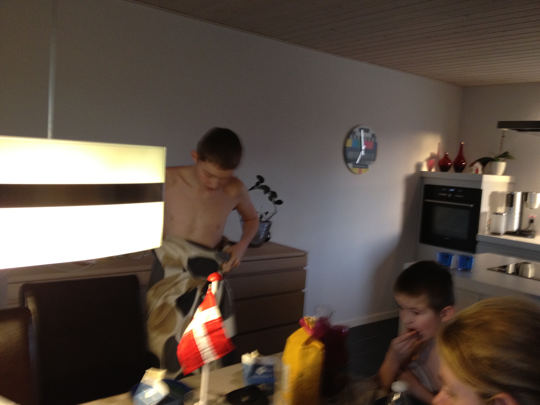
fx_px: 546
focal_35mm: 35
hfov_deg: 52.6
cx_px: 270
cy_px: 202
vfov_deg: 40.7
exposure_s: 1/20
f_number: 2.4
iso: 160
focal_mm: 4.28
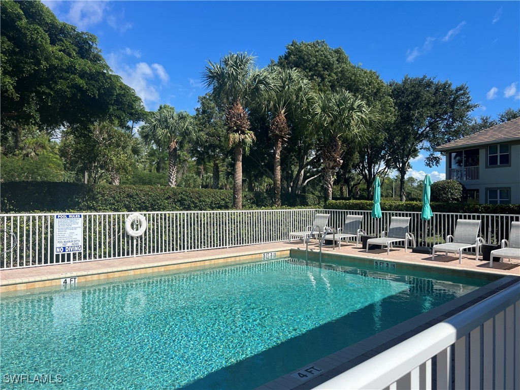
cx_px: 260
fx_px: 391
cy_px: 195
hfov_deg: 67.3
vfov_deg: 53.1
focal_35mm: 26
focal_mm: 5.7
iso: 50
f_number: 1.5
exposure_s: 1/4831
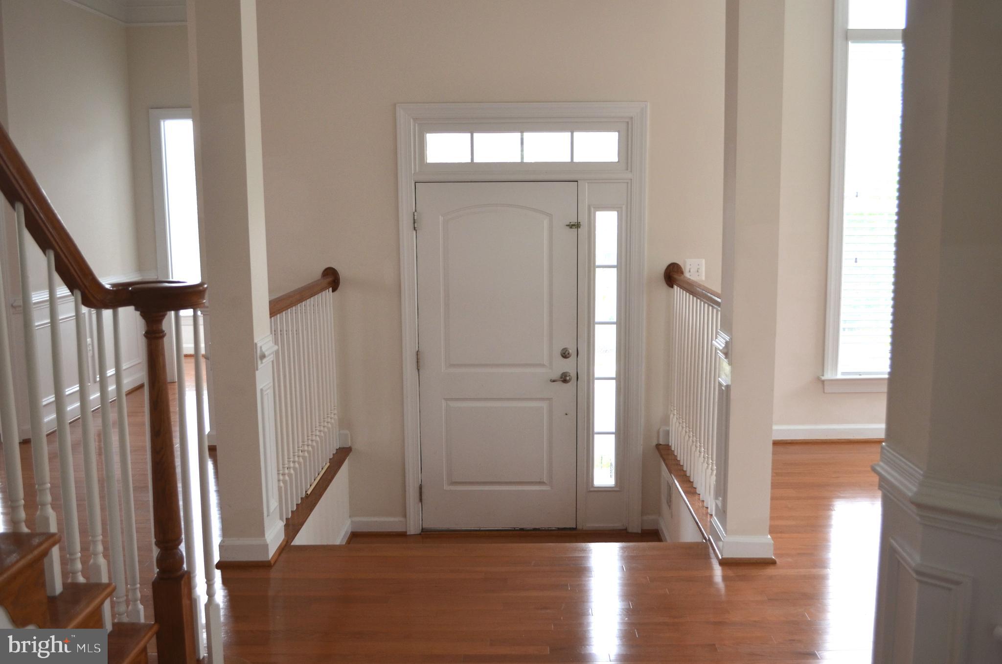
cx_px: 501
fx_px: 1000
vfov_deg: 36.7
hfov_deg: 53.2
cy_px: 332
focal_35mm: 36
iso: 400
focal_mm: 24
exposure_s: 1/80
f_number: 4.5
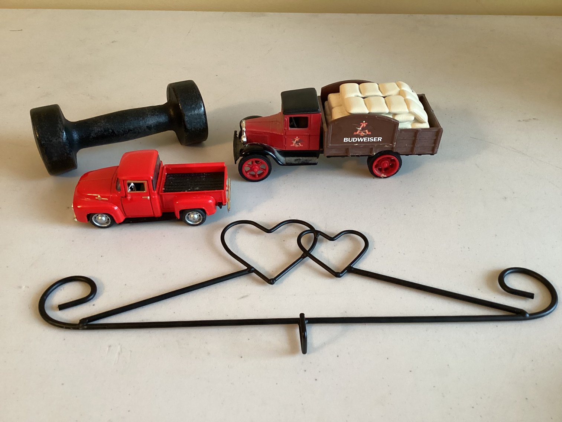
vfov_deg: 45.4
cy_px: 211
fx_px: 503
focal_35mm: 31
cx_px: 281
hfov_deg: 58.3
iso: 250
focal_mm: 3.3
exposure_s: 1/40
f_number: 2.4
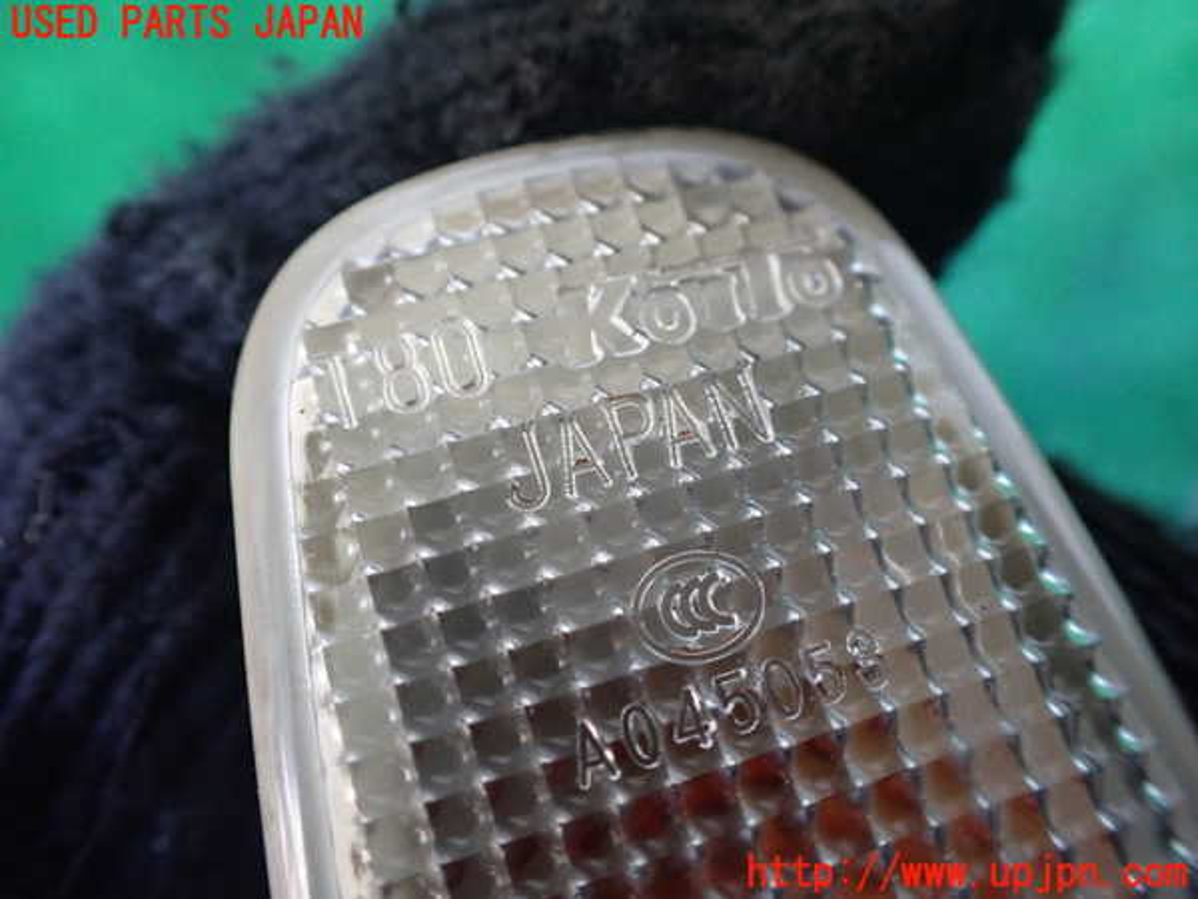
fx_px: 1038
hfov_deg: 60.0
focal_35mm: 30
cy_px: 450
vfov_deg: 46.8
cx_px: 599
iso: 640
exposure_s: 1/125
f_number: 2.3
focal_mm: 5.4
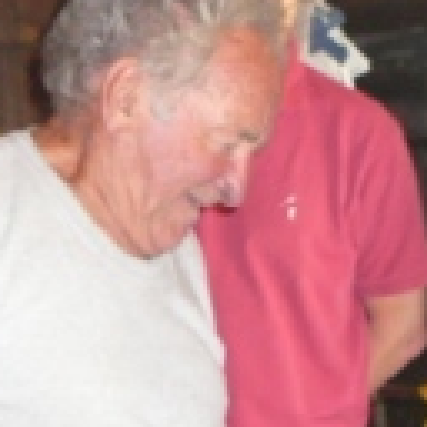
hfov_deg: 15.8
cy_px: 254
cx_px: 430
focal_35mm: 108
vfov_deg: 16.1
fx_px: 1507
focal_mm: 5.2
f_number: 2.8
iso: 250
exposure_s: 1/30
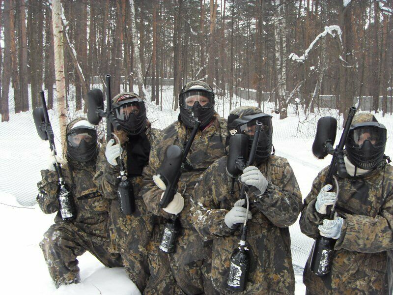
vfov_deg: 36.8
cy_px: 148
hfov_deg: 47.9
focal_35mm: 39
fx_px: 443
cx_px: 196
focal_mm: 6.6
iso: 100
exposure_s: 1/60
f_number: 3.5
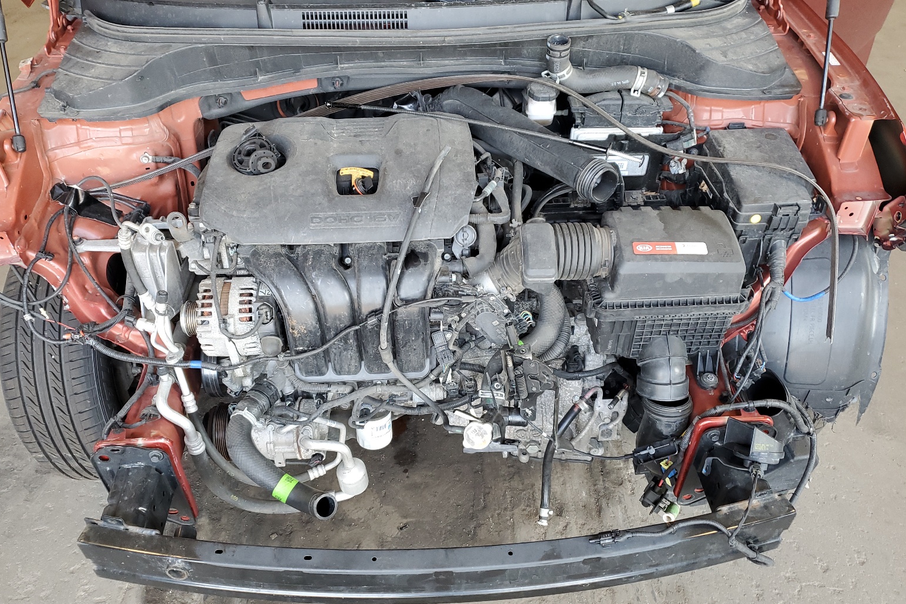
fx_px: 705
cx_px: 442
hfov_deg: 65.5
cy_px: 342
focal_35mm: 28
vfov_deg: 46.3
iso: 76
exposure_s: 1/60.2
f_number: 1.5
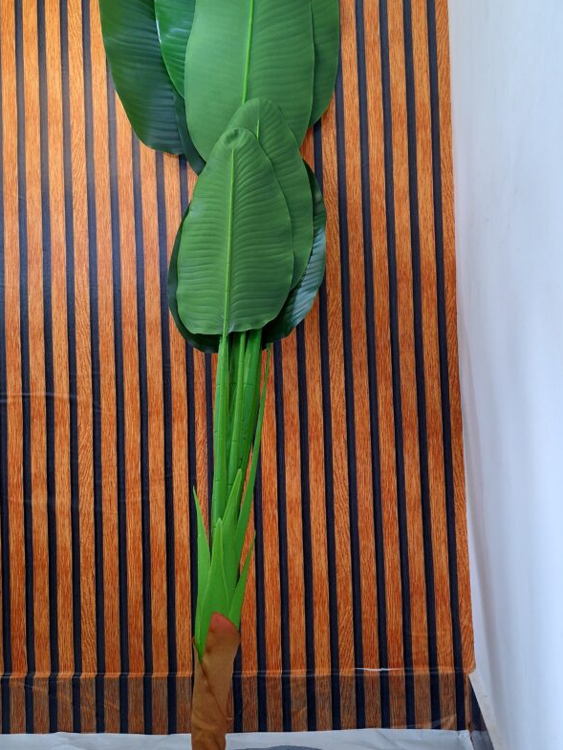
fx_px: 650
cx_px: 331
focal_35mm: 30
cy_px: 323
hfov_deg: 46.6
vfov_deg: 59.7
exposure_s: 1/50
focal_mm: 5.54
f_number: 1.8
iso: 160
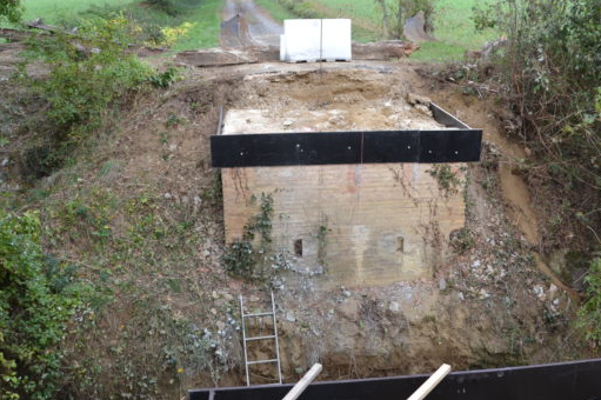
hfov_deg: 51.7
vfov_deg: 35.6
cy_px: 141
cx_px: 353
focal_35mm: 37
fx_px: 617
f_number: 5.6
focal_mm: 18
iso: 200
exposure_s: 1/125
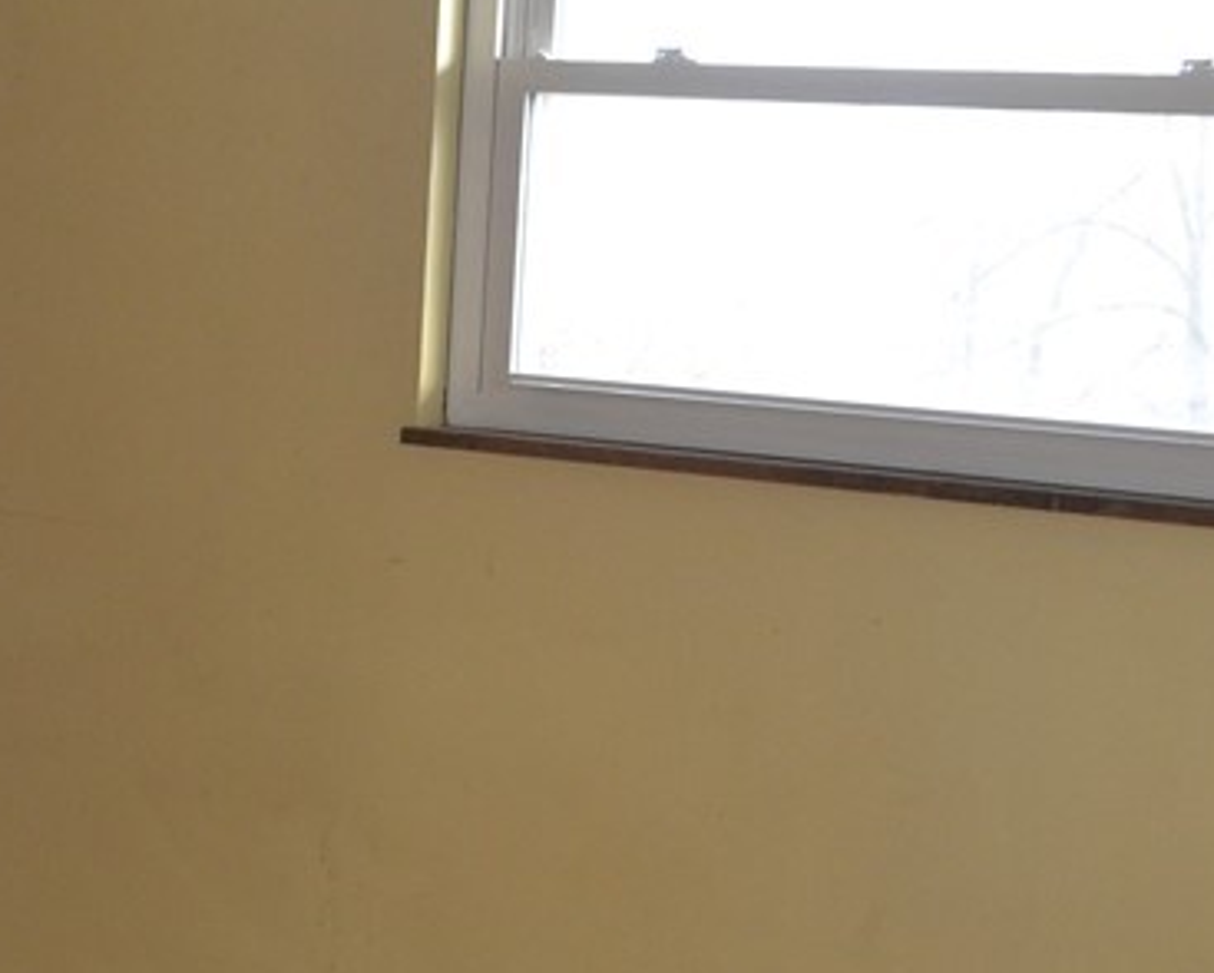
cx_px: 142
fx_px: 3595
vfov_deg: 15.4
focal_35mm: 100
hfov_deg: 18.9
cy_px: 324
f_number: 4
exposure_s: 1/60
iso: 800
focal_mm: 24
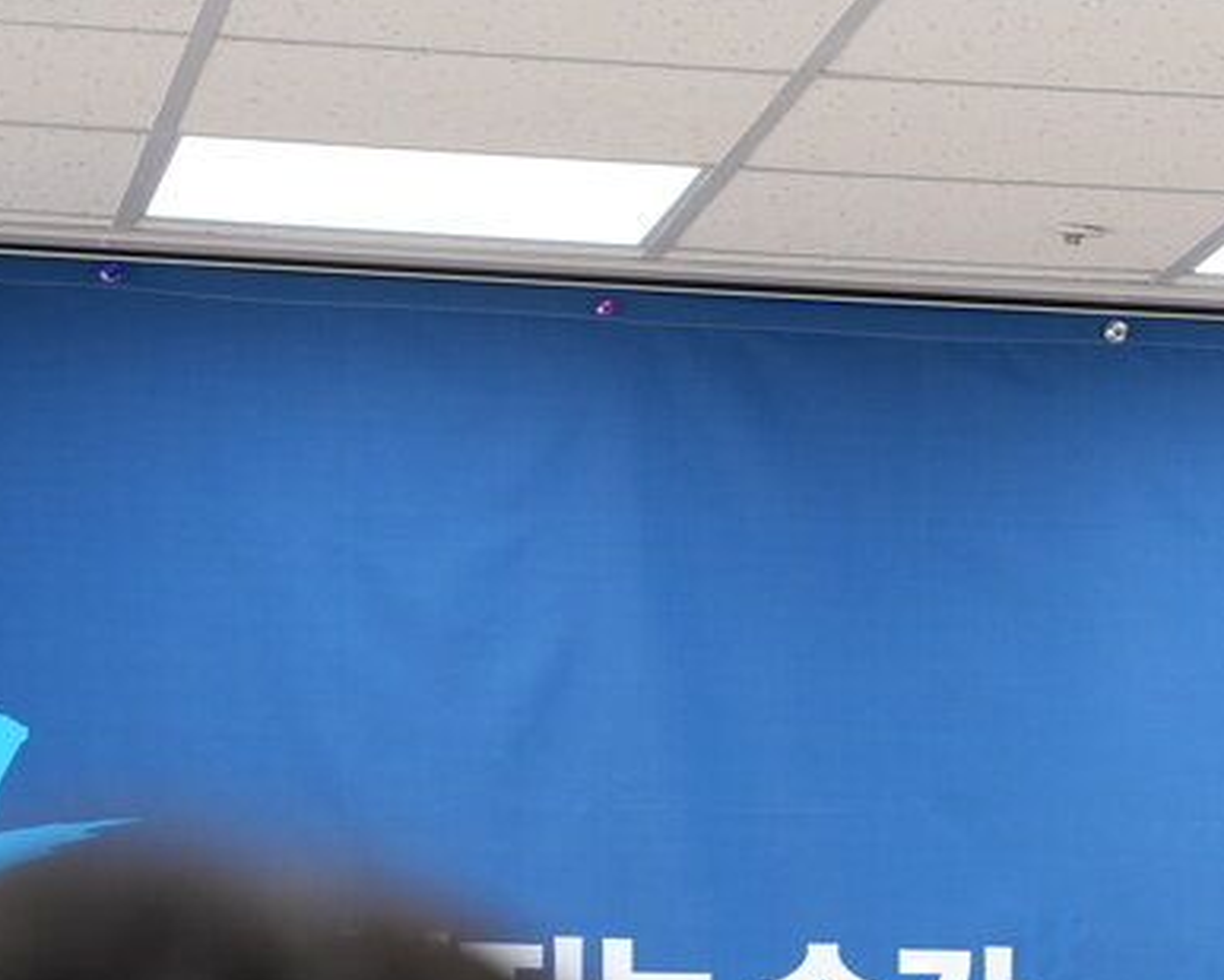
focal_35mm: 238
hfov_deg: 8.0
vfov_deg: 6.5
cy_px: 1159
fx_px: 8624
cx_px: 1639
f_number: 3.2
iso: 500
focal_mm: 70
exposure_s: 1/250
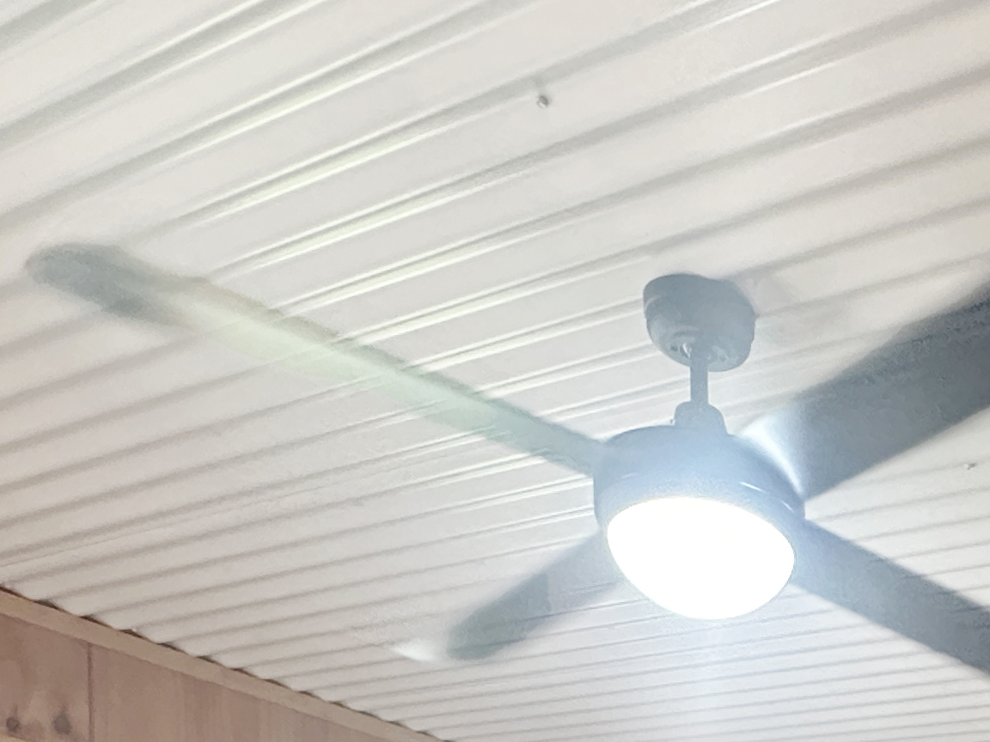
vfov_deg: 22.2
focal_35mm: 49
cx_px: 1178
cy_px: 1218
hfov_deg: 32.4
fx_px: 1401
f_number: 2.2
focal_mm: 2.22
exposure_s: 1/62
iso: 320
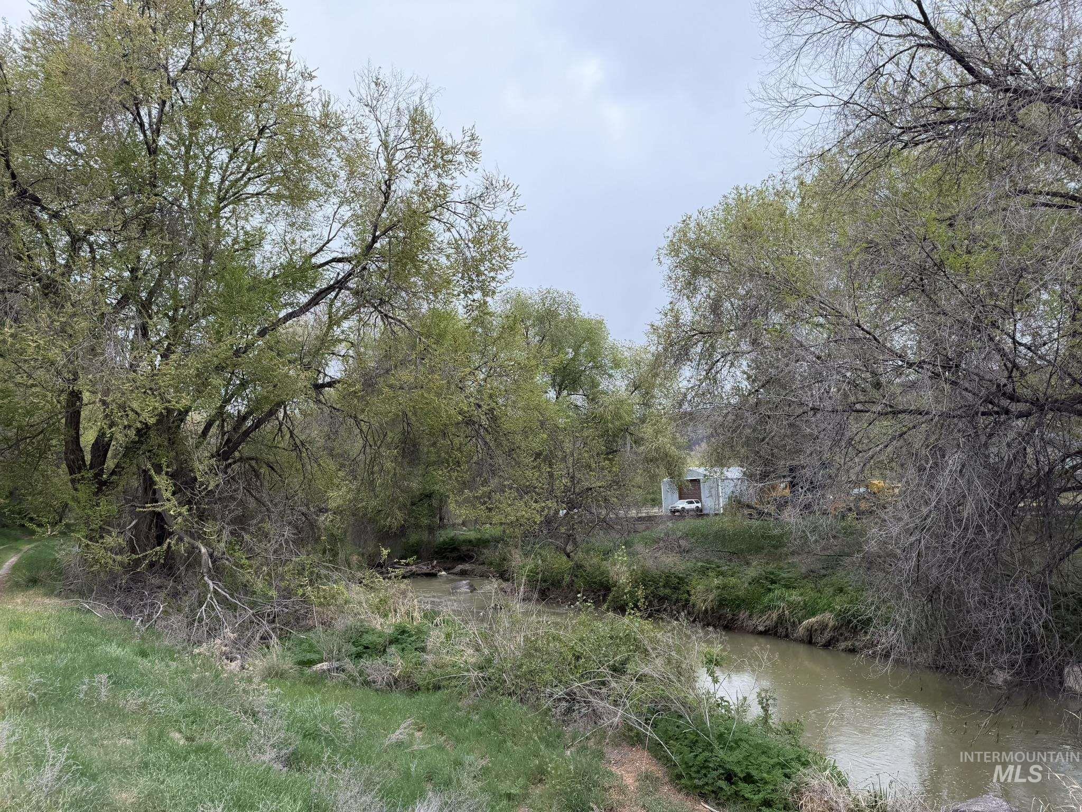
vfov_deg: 56.8
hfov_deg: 71.6
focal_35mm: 24
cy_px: 406
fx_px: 750
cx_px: 541
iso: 80
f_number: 1.78
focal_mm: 6.76
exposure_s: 1/1292
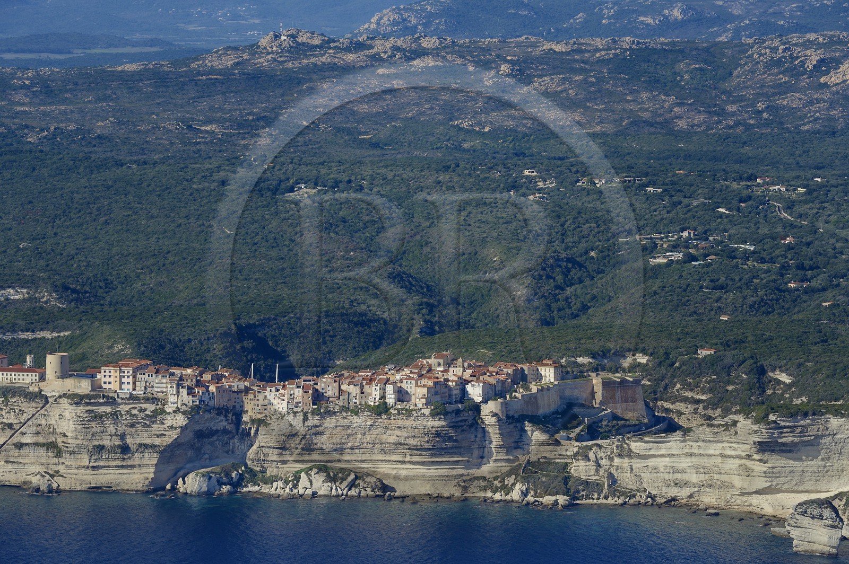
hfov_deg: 13.7
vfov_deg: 9.1
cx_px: 424
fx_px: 3535
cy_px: 282
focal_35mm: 150
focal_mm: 150
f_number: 11
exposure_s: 1/800
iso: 400
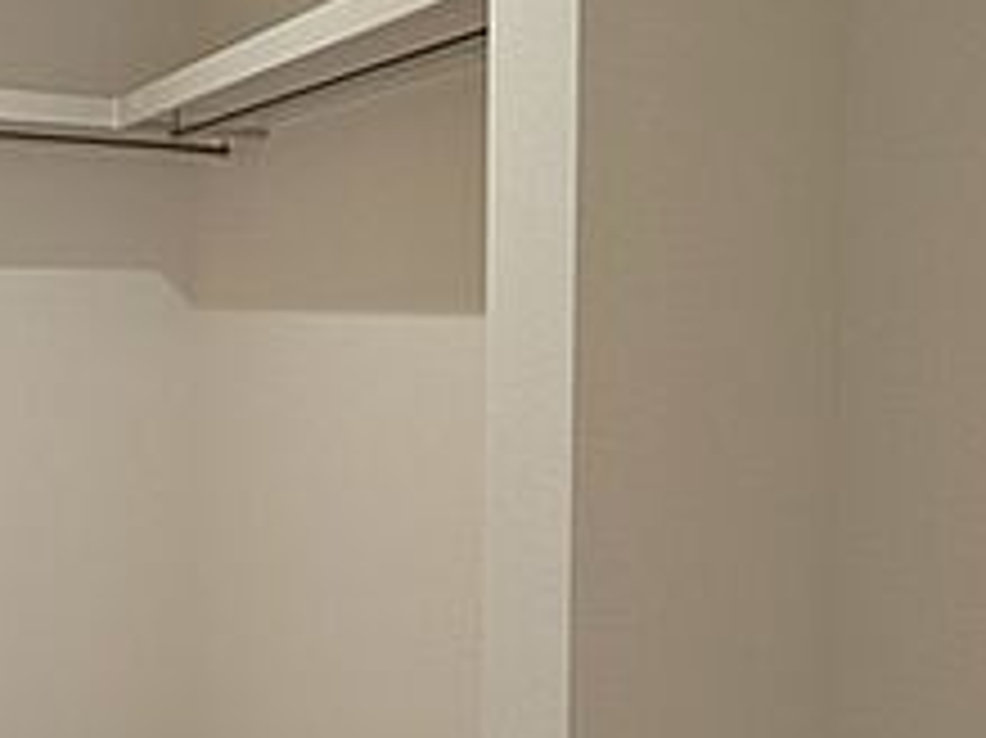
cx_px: 153
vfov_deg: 41.6
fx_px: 968
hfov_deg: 49.7
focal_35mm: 34
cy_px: 313
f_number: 1.7
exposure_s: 1/23.8
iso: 87
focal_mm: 2.02
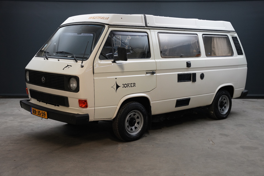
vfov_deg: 28.3
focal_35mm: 48
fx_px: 349
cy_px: 88
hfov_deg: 41.4
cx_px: 132
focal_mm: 47.6
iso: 1250
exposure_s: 1/15
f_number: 6.3
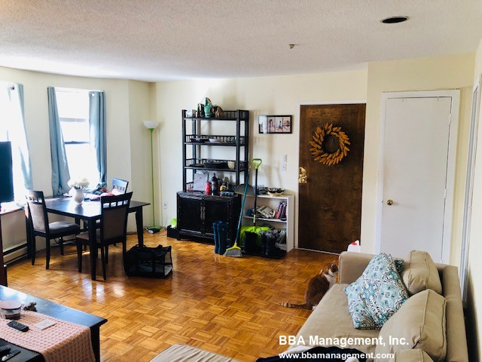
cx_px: 241
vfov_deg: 49.7
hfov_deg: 63.4
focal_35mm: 28
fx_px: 390
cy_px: 181
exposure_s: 1/24
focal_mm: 4
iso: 40
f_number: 1.8
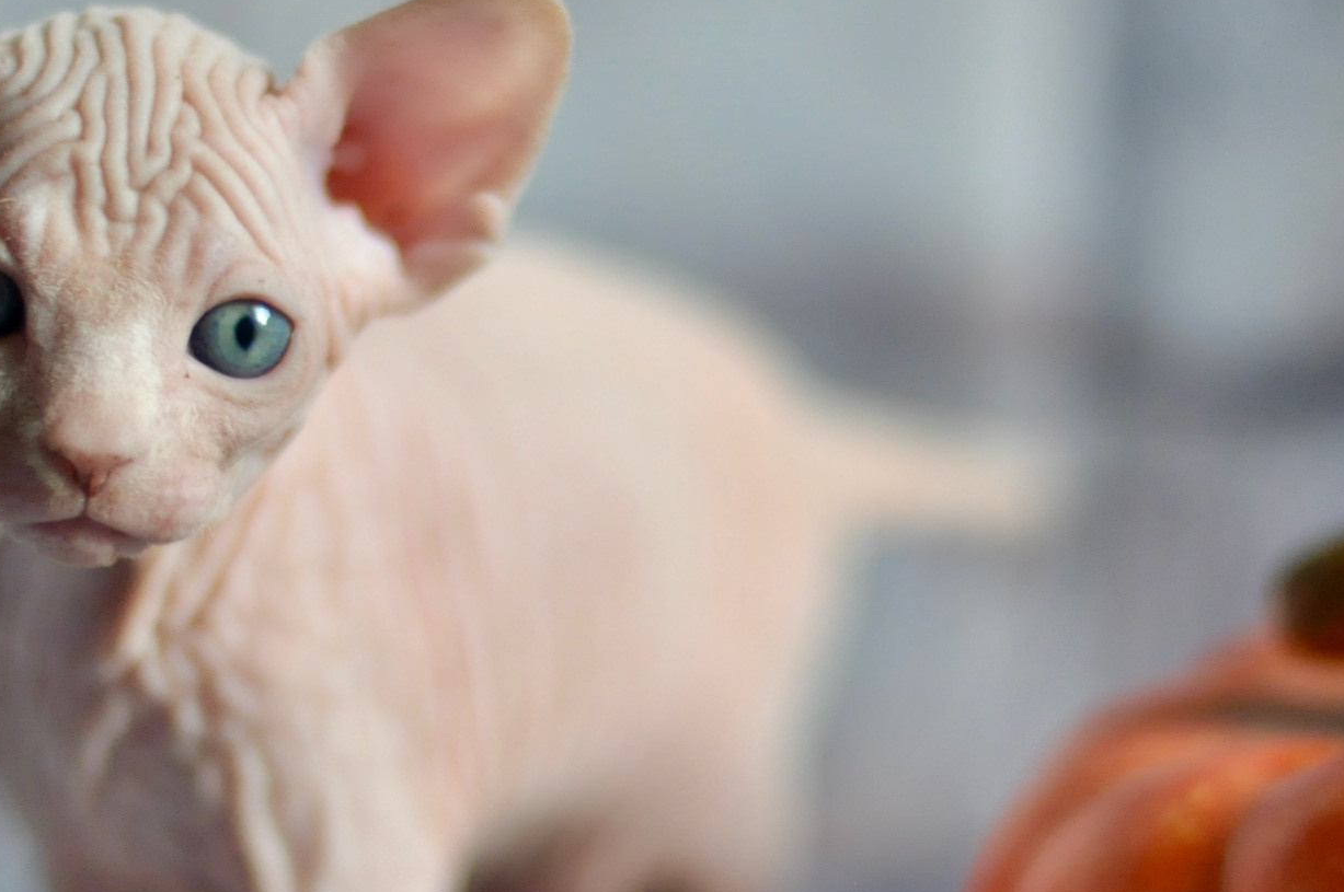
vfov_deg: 10.4
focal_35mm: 131
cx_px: 600
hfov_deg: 15.7
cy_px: 503
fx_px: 4885
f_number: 1.4
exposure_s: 1/3200
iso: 800
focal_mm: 50
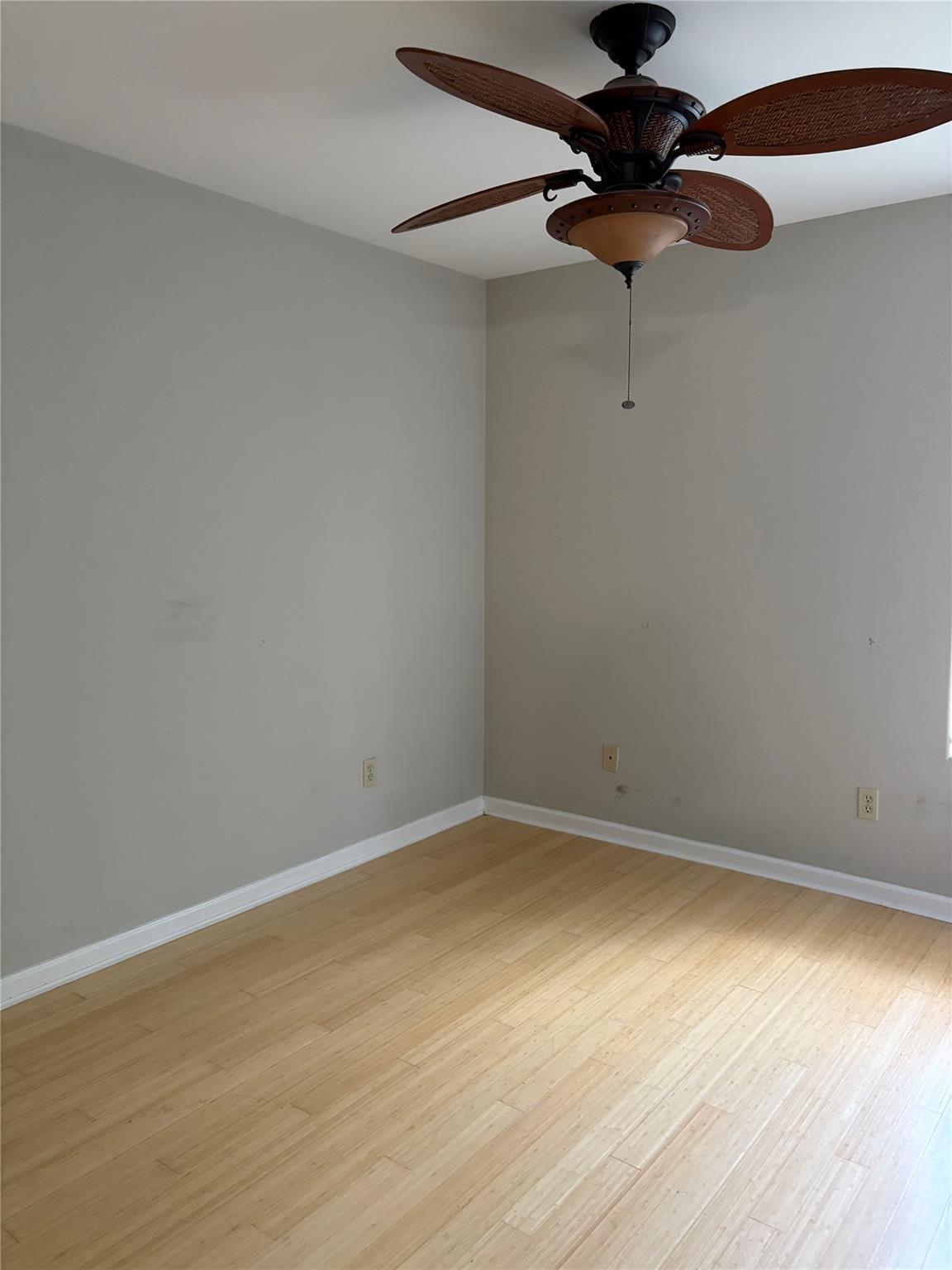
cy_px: 635
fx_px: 953
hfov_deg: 53.1
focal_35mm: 26
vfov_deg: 67.3
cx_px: 476
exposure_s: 1/60
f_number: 1.6
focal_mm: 5.96
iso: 200
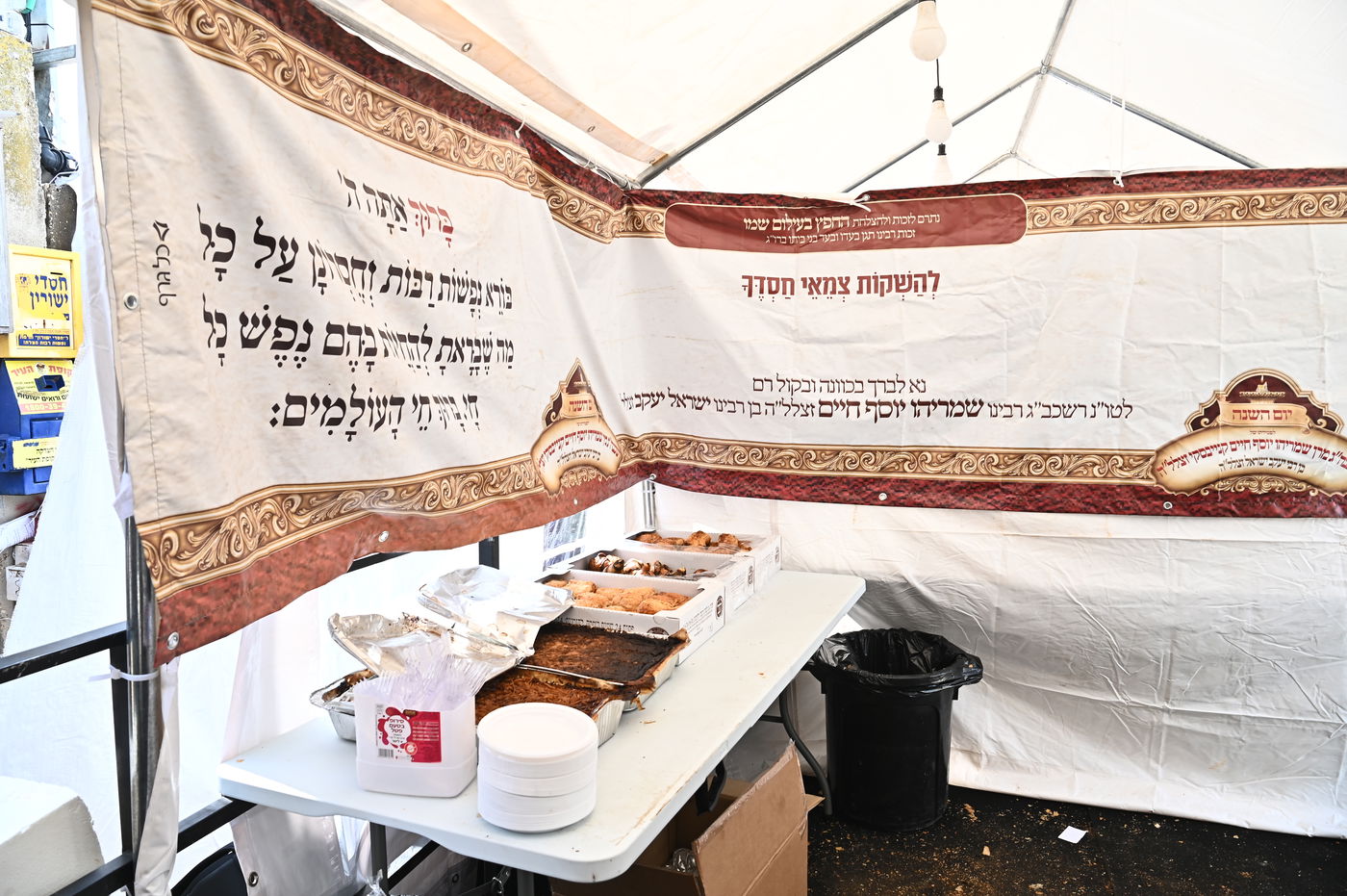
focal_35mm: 24
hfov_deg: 73.8
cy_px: 448
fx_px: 897
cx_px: 674
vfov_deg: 53.1
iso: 250
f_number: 9
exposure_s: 1/100
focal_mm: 24
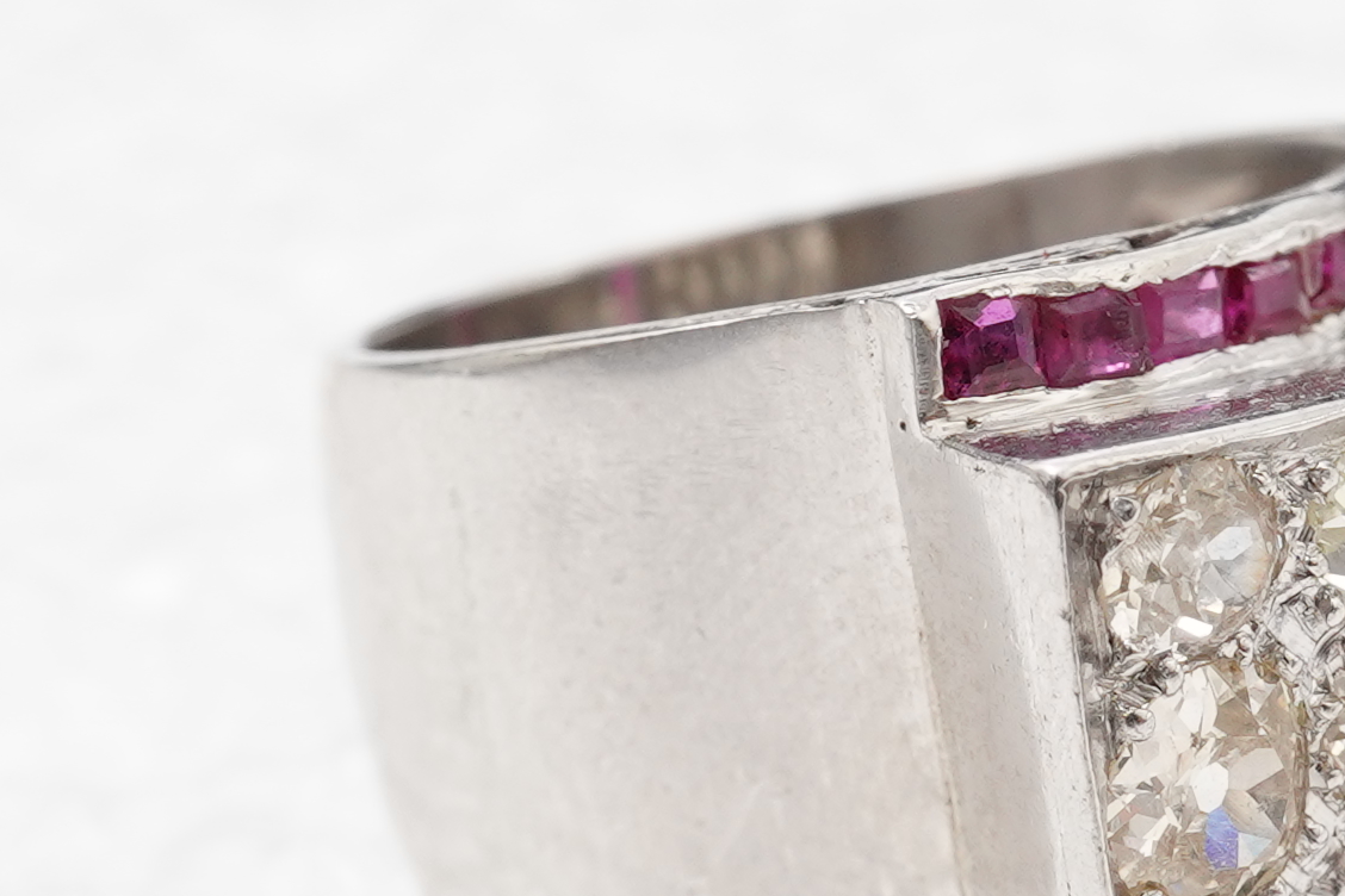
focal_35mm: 157
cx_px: 1079
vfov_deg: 8.7
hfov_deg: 13.0
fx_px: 5865
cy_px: 784
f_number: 18
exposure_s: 1/125
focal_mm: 30
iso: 500
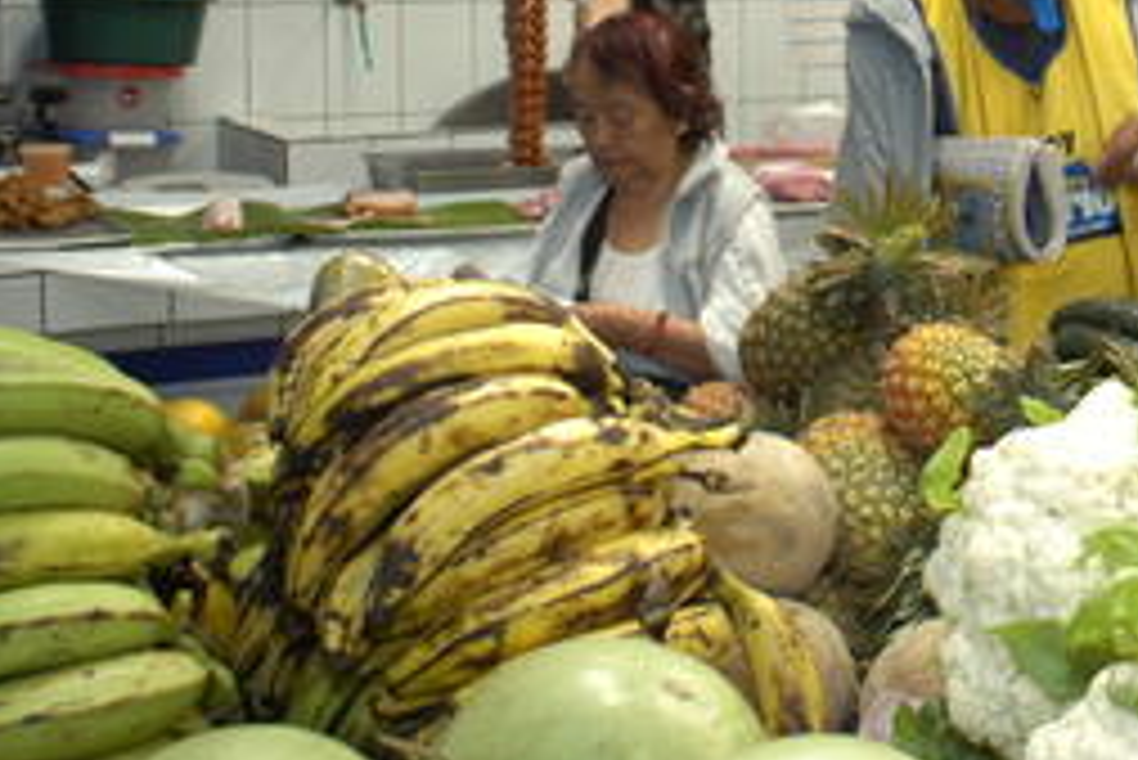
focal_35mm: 74
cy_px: 18
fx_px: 2340
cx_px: 1039
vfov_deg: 18.0
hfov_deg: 26.4
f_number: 4
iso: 800
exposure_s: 1/100
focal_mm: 25
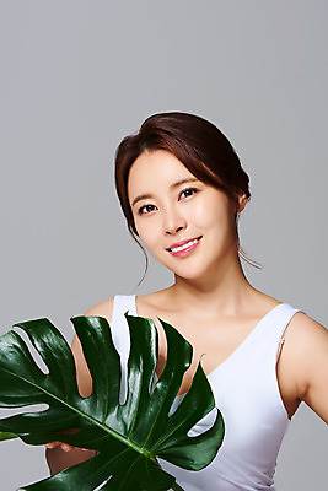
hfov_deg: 13.1
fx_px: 1434
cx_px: 164
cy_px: 246
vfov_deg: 19.4
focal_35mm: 105
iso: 64
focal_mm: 105
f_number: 16
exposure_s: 1/125
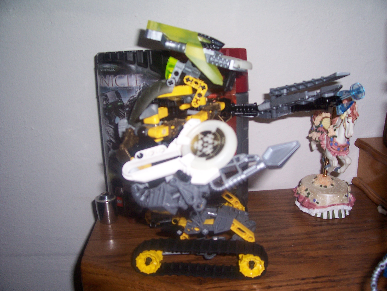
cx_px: 194
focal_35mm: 34
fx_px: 380
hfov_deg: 54.0
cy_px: 146
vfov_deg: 41.8
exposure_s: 1/60
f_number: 2.7
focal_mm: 5.6
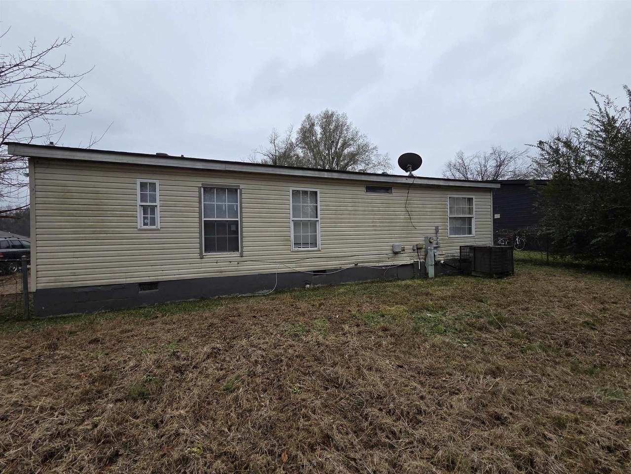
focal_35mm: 13
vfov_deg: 89.9
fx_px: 237
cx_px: 316
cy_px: 237
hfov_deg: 106.2
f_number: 2.2
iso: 80
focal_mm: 2.2
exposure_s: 1/719
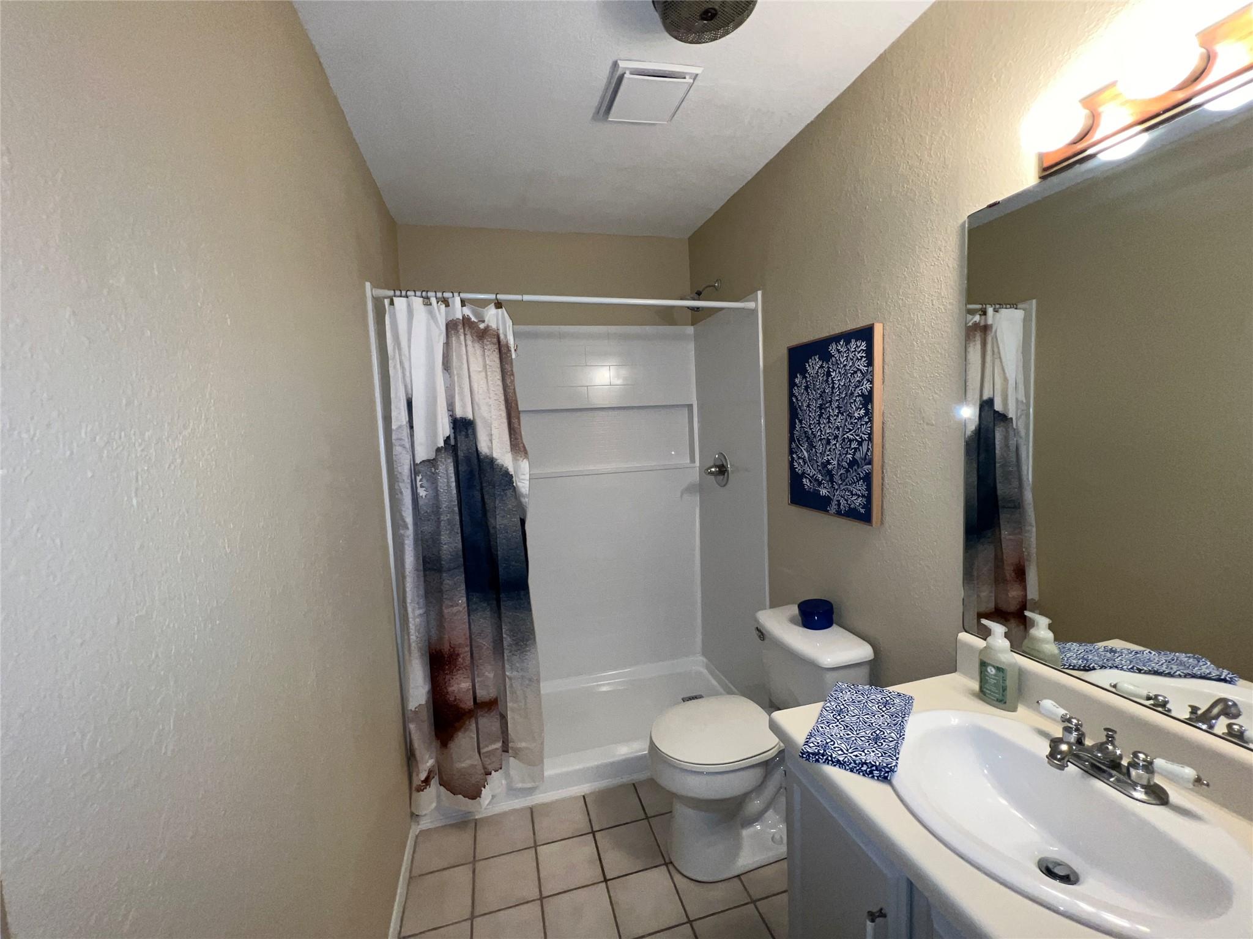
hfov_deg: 106.2
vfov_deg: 89.9
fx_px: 471
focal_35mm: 13
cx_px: 626
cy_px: 470
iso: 80
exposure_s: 1/60
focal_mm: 1.57
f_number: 1.8
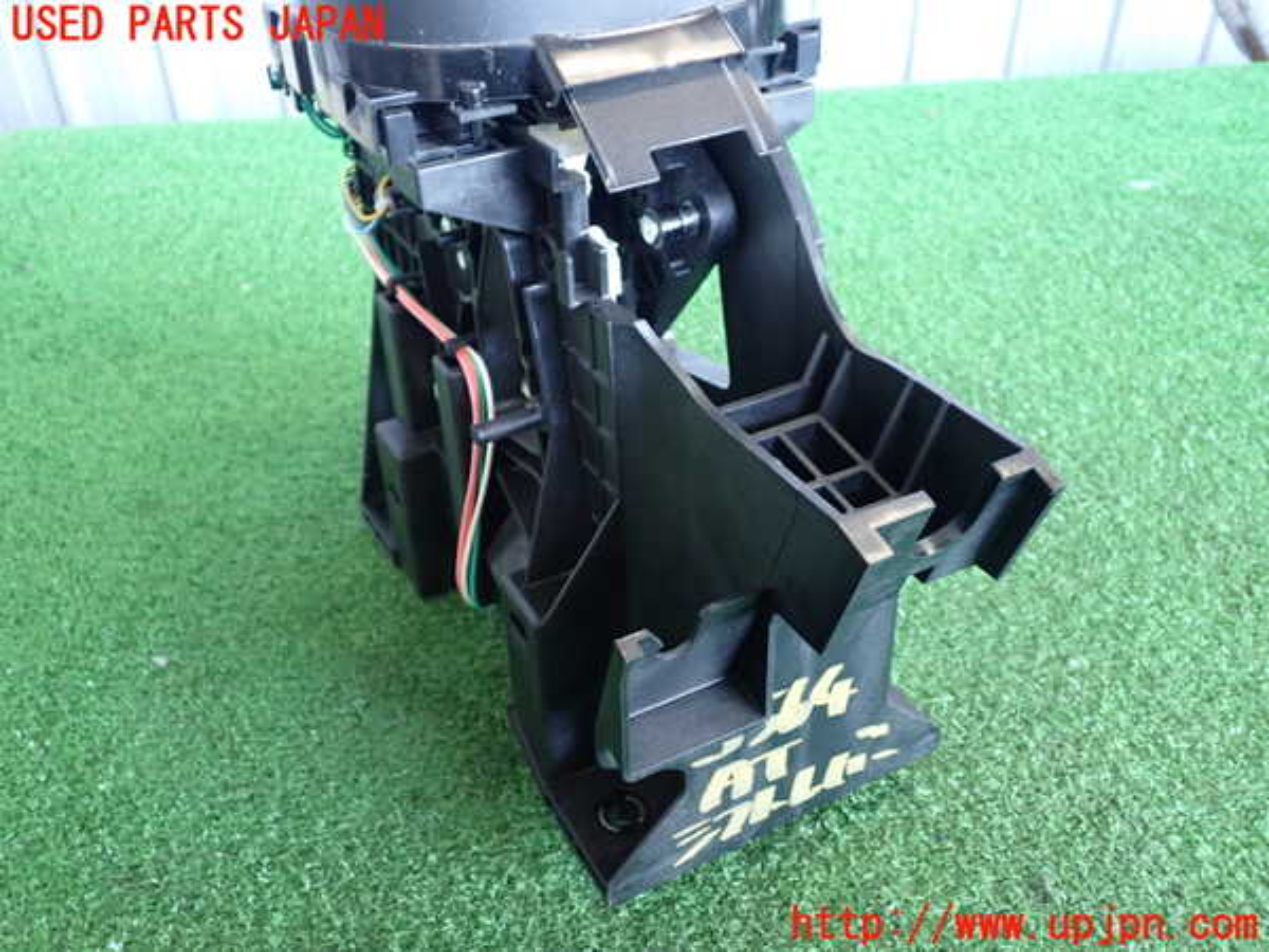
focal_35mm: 32
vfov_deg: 44.2
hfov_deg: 56.8
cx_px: 634
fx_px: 1173
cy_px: 476
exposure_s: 1/30
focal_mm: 5.79
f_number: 2.4
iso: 200
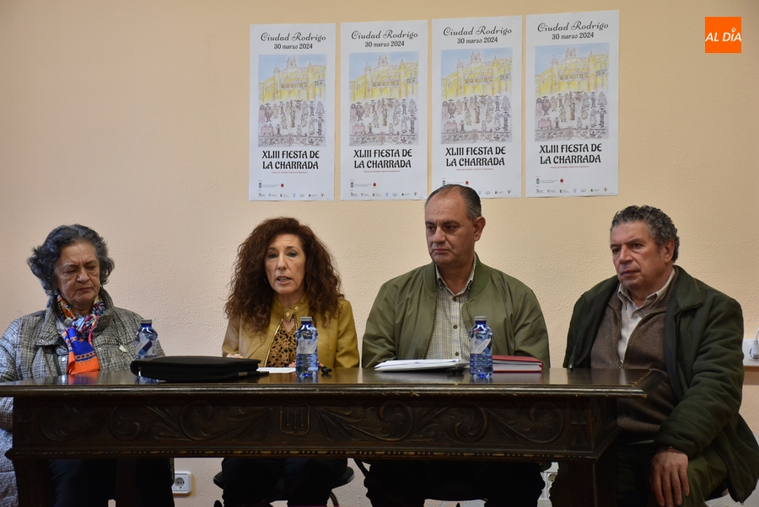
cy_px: 254
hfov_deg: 24.2
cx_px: 380
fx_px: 1773
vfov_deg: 16.3
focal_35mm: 84
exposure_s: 1/80
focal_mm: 56
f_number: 4.8
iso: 400
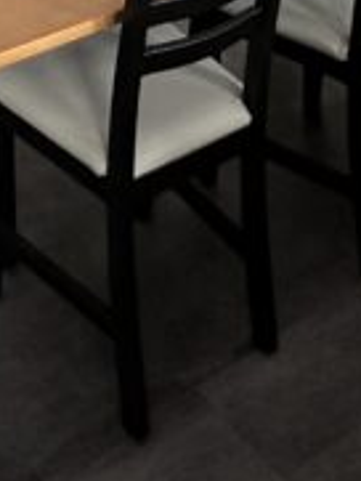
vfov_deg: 19.0
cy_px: -383
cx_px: 101
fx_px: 1097
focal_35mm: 79
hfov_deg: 18.6
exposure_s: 1/99
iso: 200
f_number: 2.2
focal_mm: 2.22
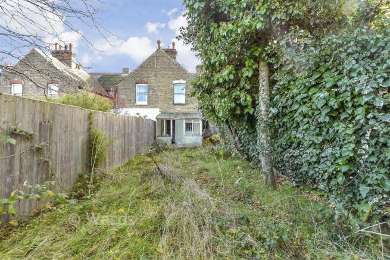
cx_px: 195
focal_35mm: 15
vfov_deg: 77.4
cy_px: 130
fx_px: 163
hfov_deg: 100.4
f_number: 8
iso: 200
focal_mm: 10
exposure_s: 1/20
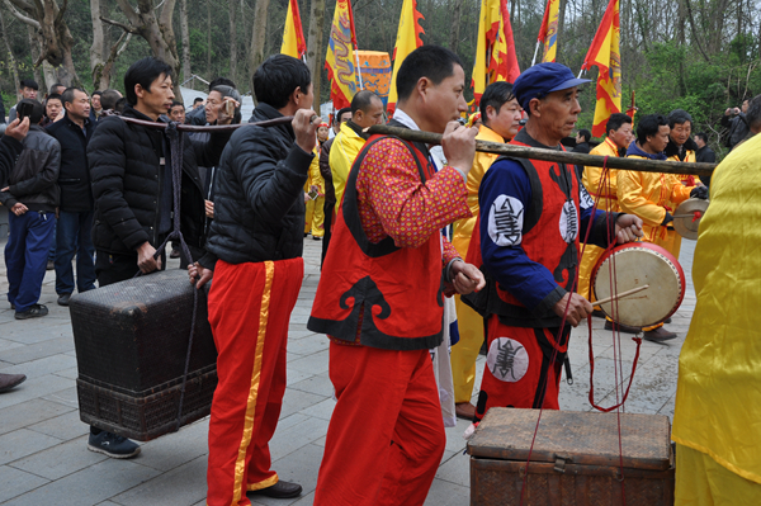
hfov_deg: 49.6
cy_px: 253
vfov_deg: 34.2
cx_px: 380
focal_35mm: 39
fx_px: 824
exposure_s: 1/160
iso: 200
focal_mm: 26
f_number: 6.3
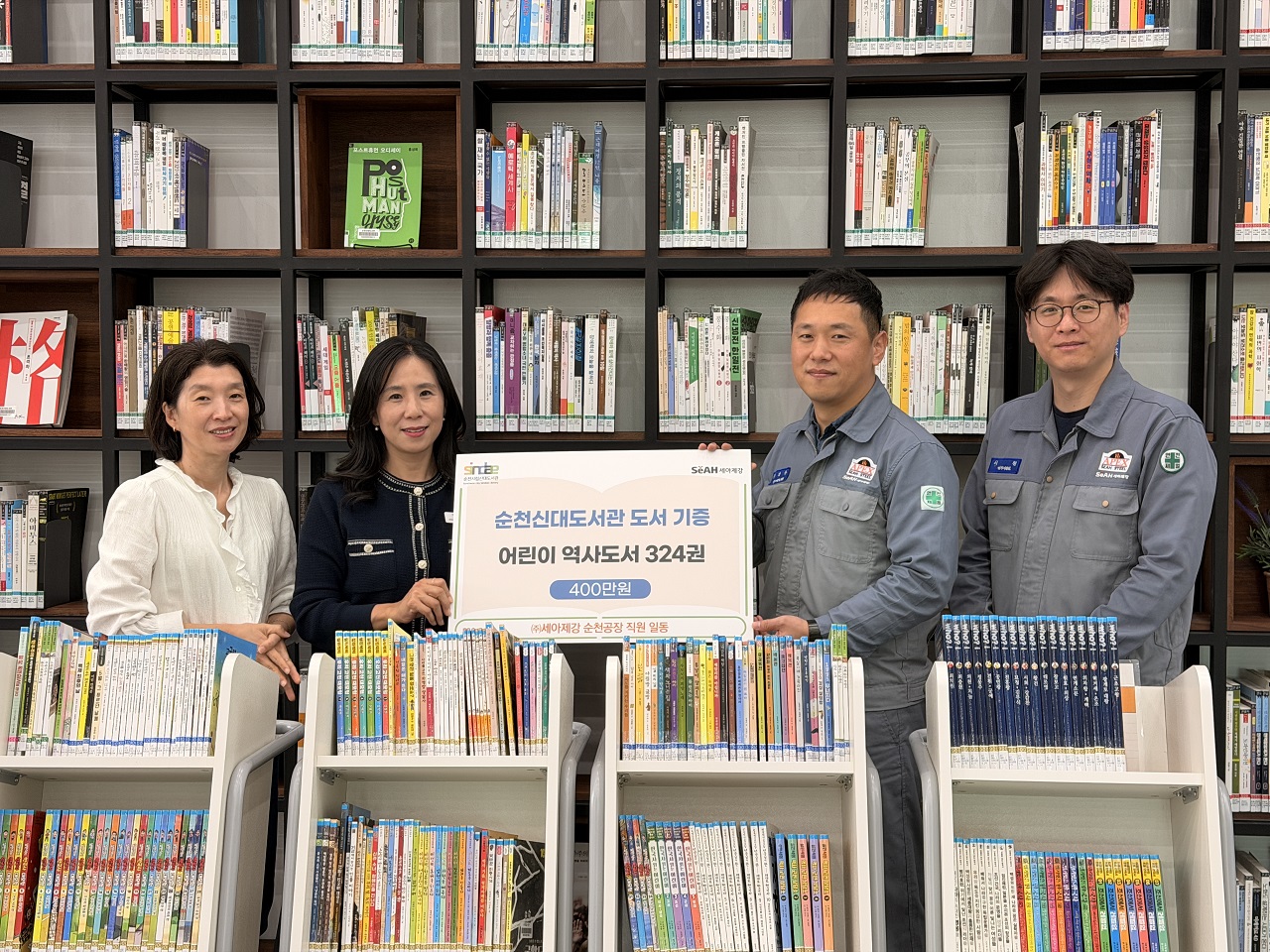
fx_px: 1761
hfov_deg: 39.7
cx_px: 635
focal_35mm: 48
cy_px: 476
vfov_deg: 30.3
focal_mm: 6.76
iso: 100
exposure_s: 1/60
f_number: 1.78
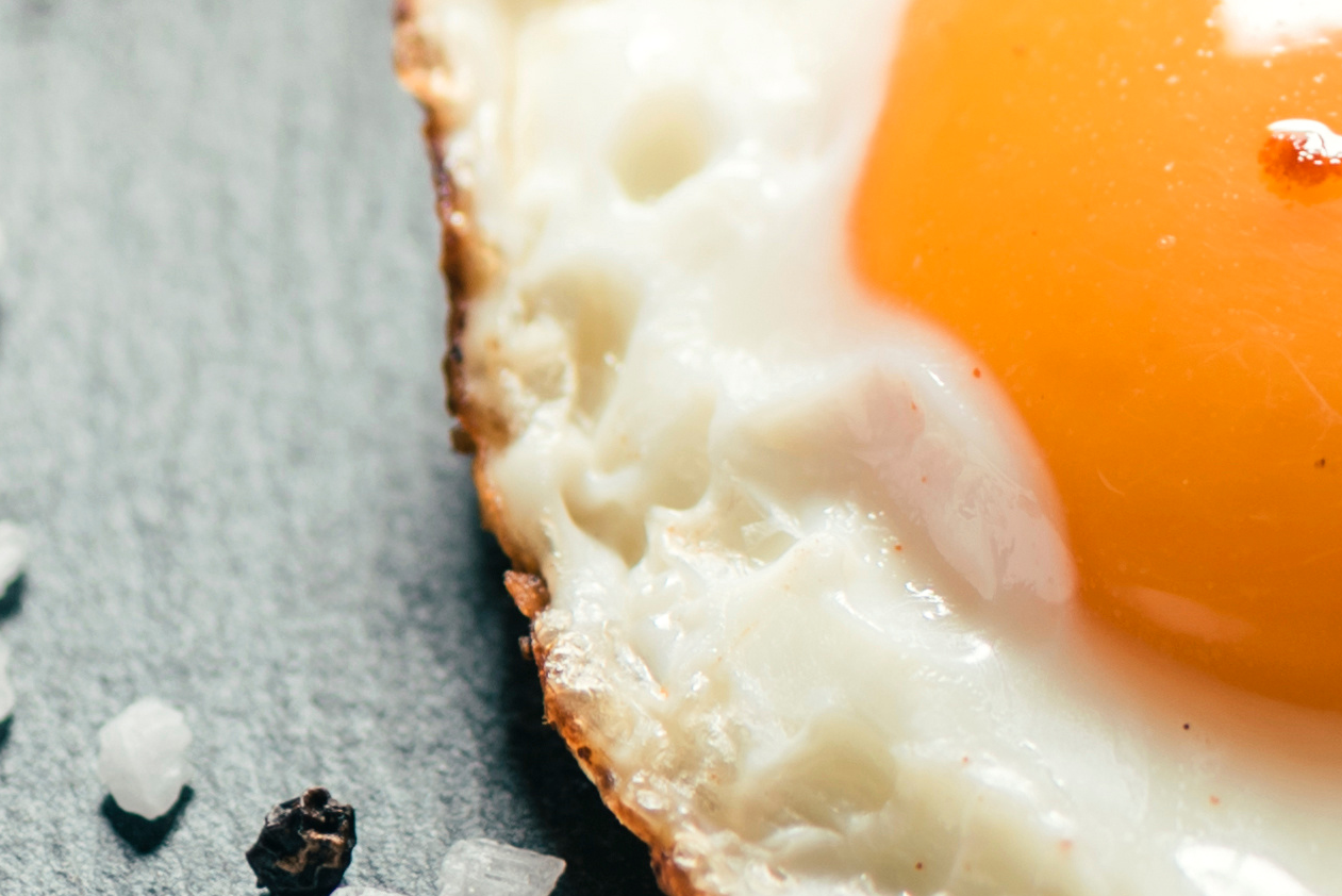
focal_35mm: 501
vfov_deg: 2.7
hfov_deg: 4.0
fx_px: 18684
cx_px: 3061
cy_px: 85
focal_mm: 105
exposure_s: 1.6
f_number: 4.5
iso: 100
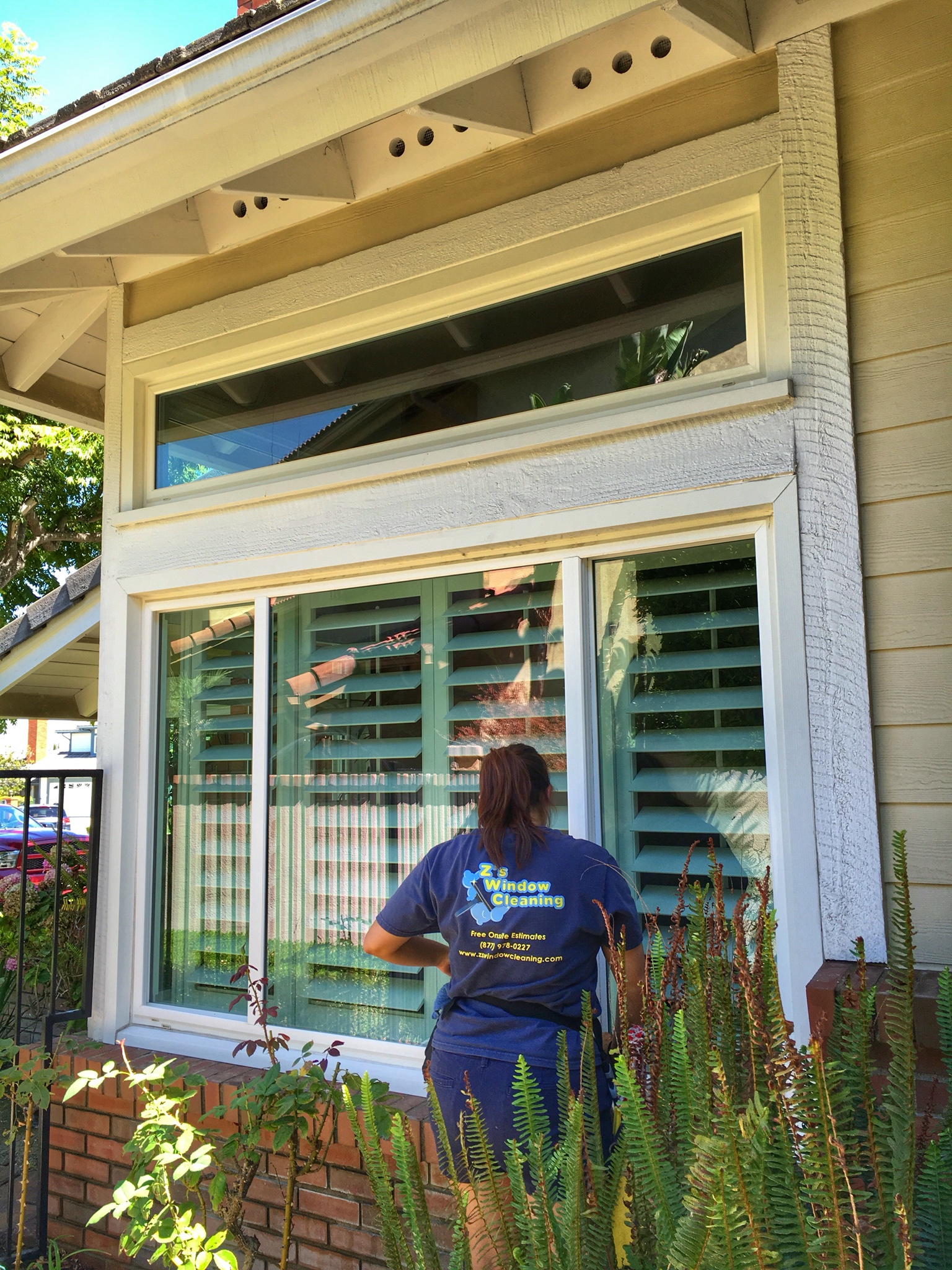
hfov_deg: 48.2
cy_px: 635
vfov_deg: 61.7
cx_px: 476
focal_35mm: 29
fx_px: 1063
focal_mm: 4.15
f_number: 2.2
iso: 25
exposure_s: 1/194
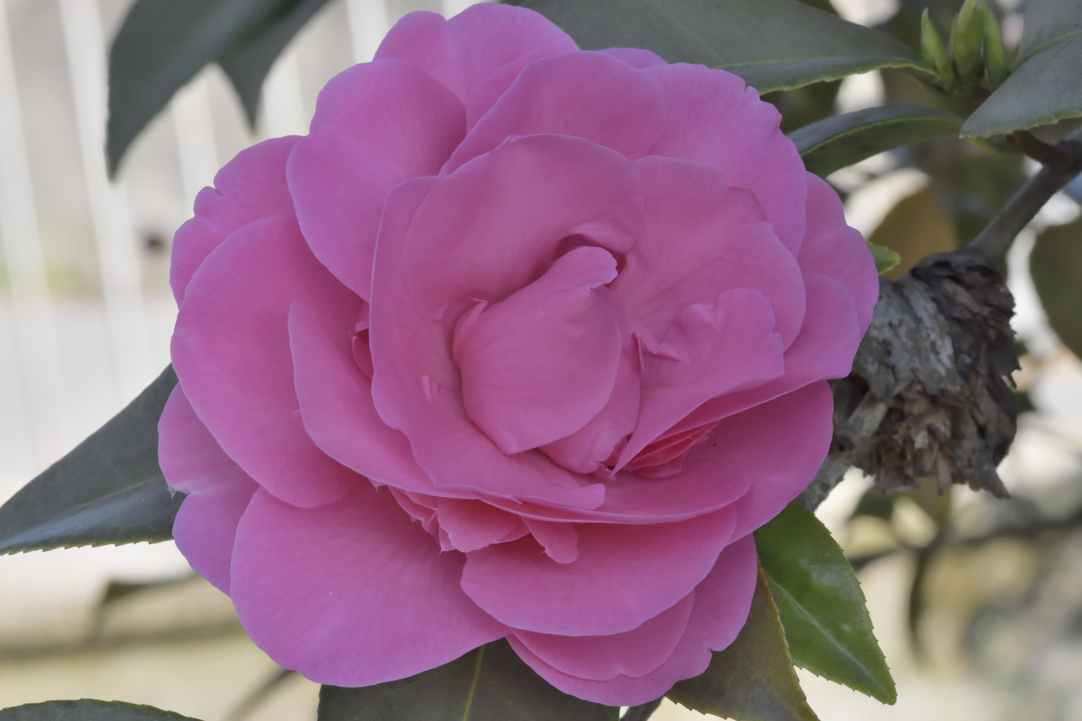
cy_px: 360
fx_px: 4733
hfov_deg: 13.0
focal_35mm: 158
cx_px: 541
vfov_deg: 8.7
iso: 1800
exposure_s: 1/250
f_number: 22
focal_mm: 105
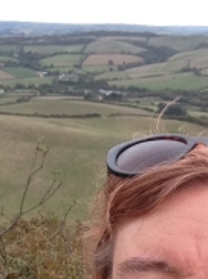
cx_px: 222
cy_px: 271
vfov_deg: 24.4
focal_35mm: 77
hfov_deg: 18.5
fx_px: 618
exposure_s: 1/476
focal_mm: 2.18
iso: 32
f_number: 2.4
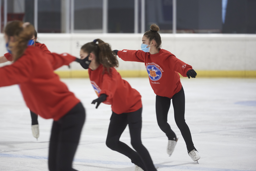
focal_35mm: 222
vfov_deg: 6.2
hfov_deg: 9.3
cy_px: 74
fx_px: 1579
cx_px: 111
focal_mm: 195
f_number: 3.2
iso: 2500
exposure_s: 1/200
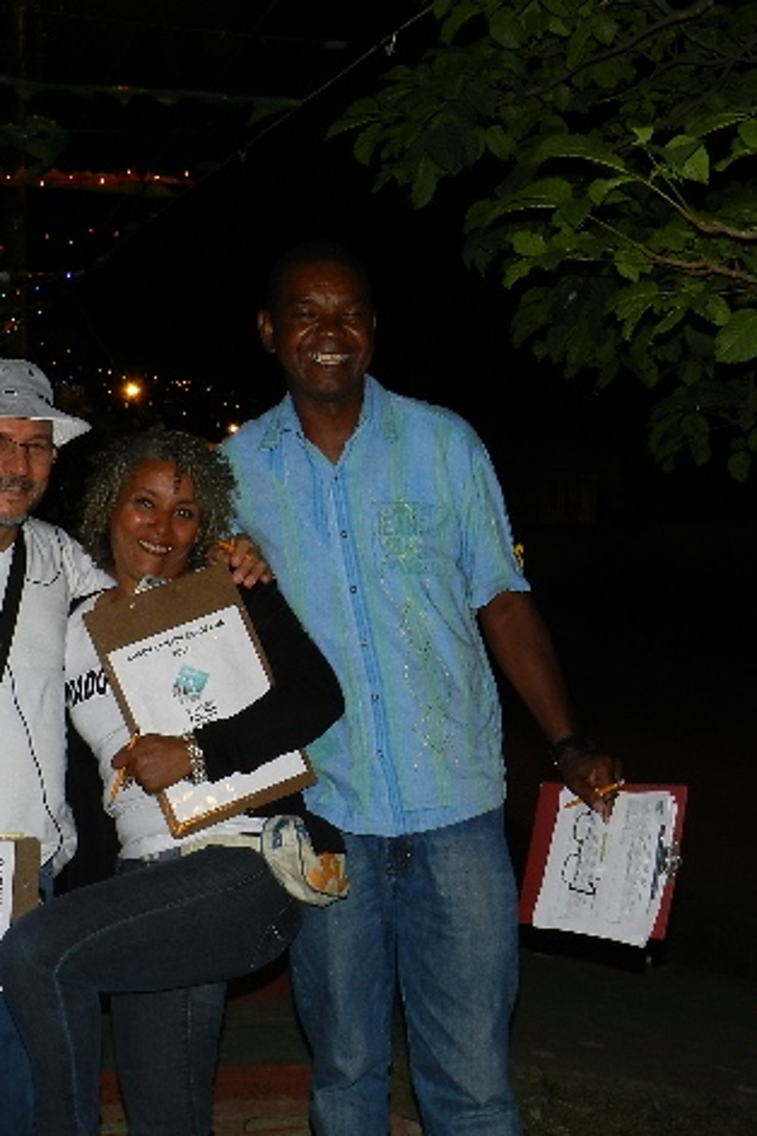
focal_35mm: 65
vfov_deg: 31.0
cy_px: 562
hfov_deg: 20.9
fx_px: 2050
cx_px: 311
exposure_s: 1/30
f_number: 4.2
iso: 200
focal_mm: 8.1
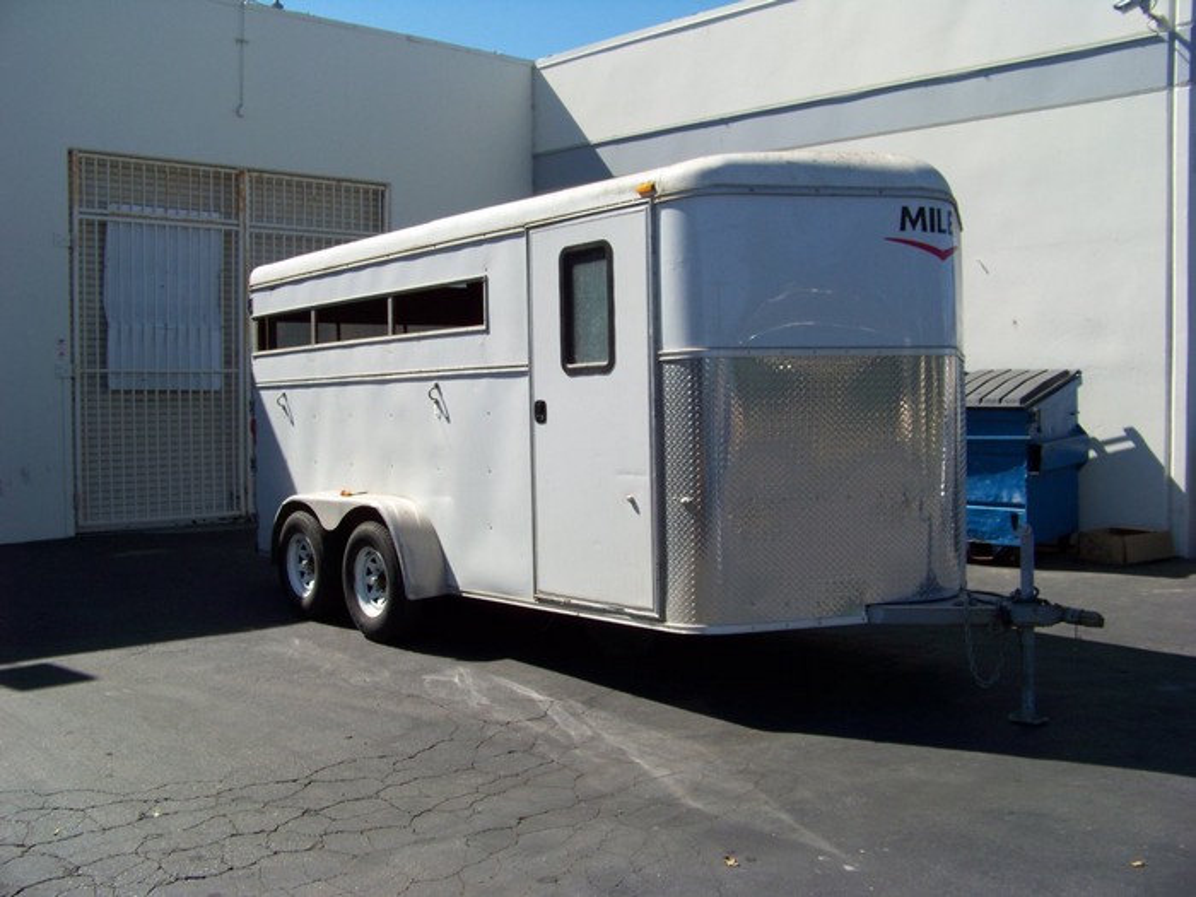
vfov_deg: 39.7
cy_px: 448
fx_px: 1244
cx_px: 598
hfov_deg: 51.4
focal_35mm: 36
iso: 72
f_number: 4
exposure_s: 1/500
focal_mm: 5.85
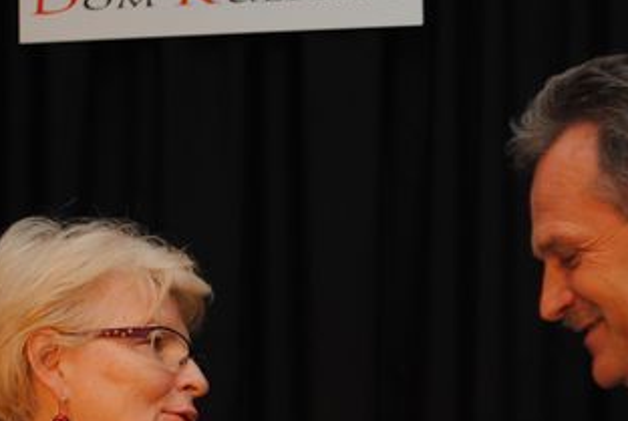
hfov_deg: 14.0
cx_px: 437
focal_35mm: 146
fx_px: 2550
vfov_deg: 9.4
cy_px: 420
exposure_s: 1/60
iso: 200
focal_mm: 38
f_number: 5
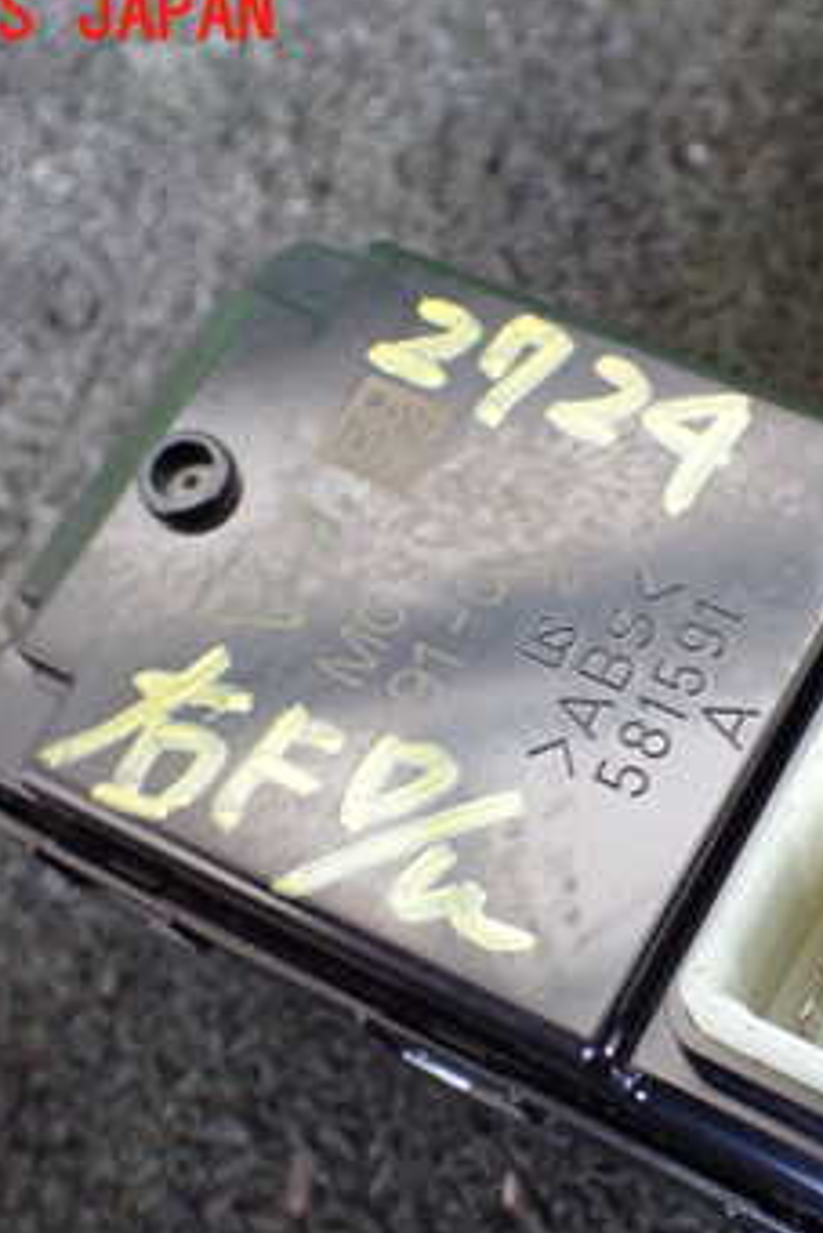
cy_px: 787
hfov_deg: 24.1
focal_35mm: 55
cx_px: 703
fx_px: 1884
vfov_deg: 36.0
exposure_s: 1/50
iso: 800
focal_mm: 5.4
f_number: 2.3
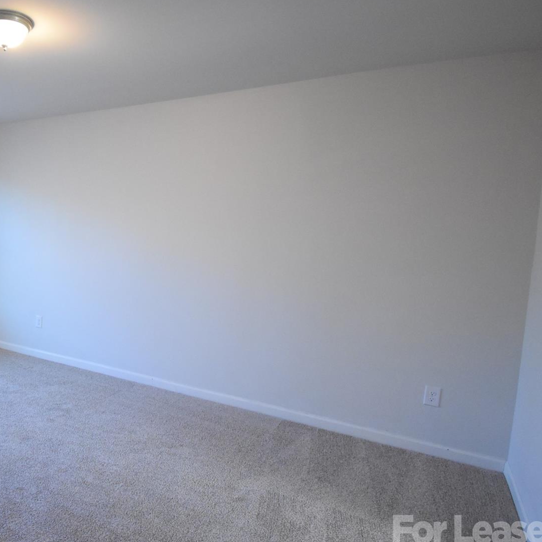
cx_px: 74
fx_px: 425
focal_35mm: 24
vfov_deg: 65.0
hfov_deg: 57.6
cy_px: 269
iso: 3600
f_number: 4.5
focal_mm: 10
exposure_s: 1/125
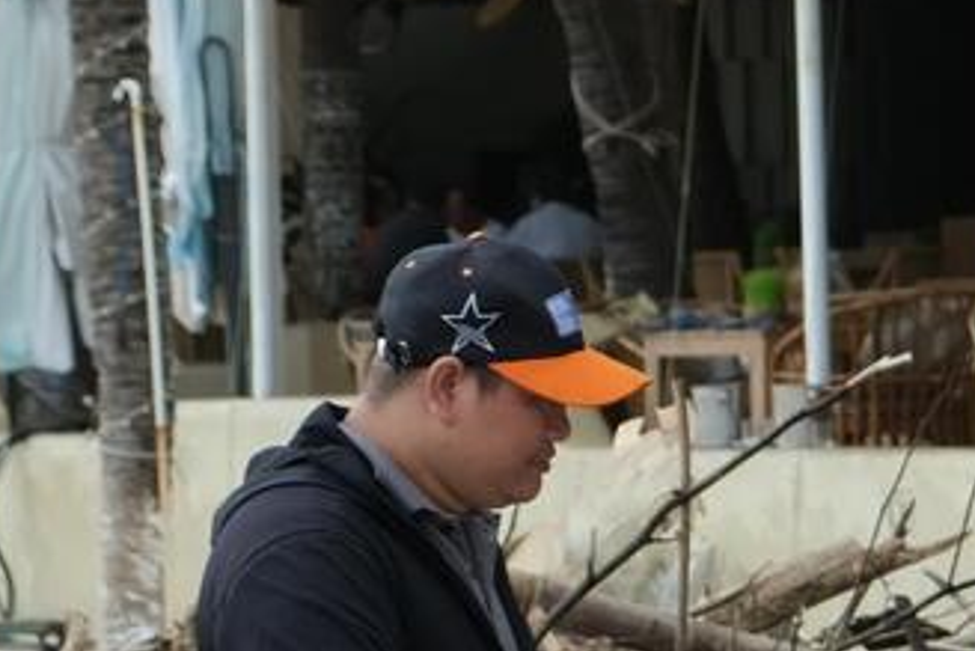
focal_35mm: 345
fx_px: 9347
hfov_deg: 5.9
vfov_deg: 4.0
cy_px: 532
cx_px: 1534
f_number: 4
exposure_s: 1/680
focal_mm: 39.3
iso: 160
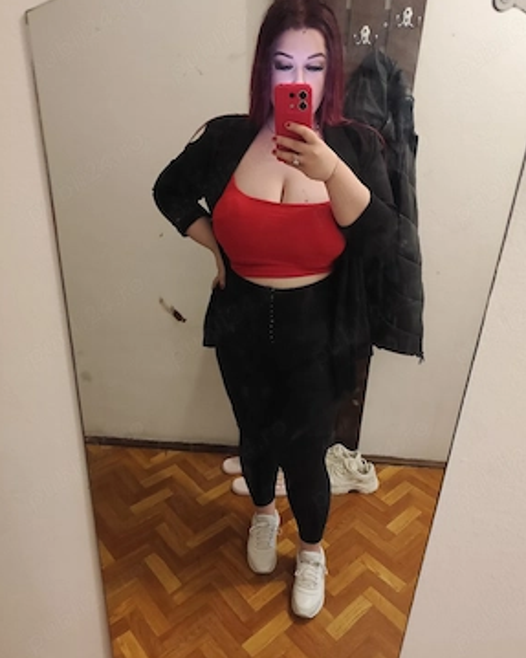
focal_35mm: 25
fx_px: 487
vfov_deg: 68.1
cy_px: 343
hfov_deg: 56.8
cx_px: 264
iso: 1600
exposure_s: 1/16.7
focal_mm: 6.19
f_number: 1.65
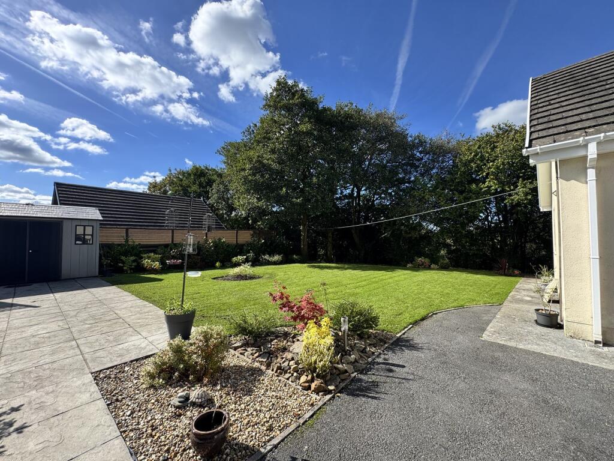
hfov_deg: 102.1
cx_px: 307
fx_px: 248
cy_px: 230
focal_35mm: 14
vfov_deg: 85.7
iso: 40
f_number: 2.2
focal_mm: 2.22
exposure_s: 1/620
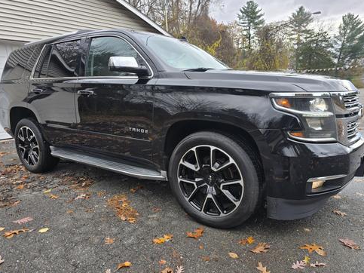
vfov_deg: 56.8
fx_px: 252
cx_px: 182
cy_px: 138
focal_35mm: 24
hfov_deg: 71.6
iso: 12
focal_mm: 6.3
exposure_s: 1/180
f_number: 1.7
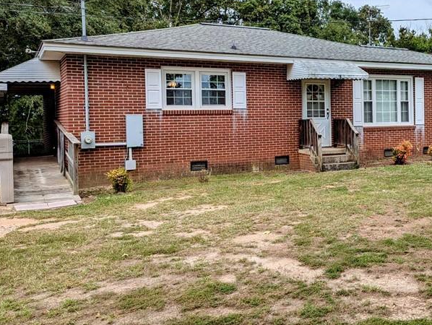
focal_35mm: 41
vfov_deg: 35.0
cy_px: 121
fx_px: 512
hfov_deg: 43.7
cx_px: 343
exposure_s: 1/1451
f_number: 1.85
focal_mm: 6.81
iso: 44
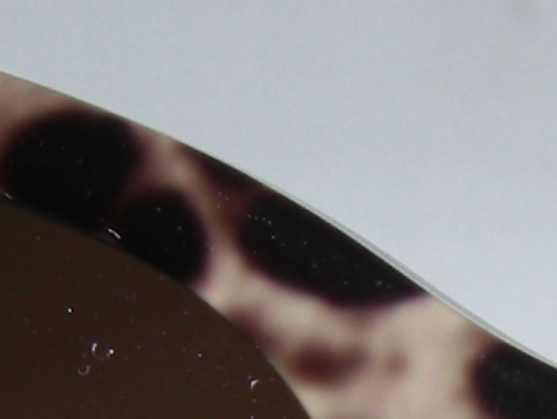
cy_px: 1041
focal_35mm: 290
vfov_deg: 5.0
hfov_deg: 6.8
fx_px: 4671
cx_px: 705
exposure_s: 1/60
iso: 80
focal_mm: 7.9
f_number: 4
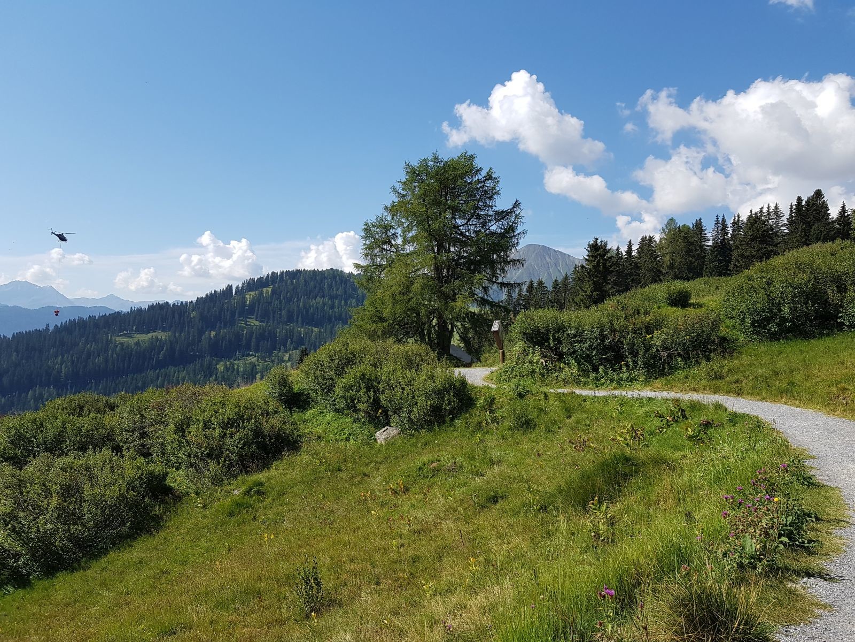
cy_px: 321
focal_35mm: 26
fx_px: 642
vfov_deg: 53.1
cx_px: 428
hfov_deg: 67.3
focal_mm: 4.2
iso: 50
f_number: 1.7
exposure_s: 1/2096
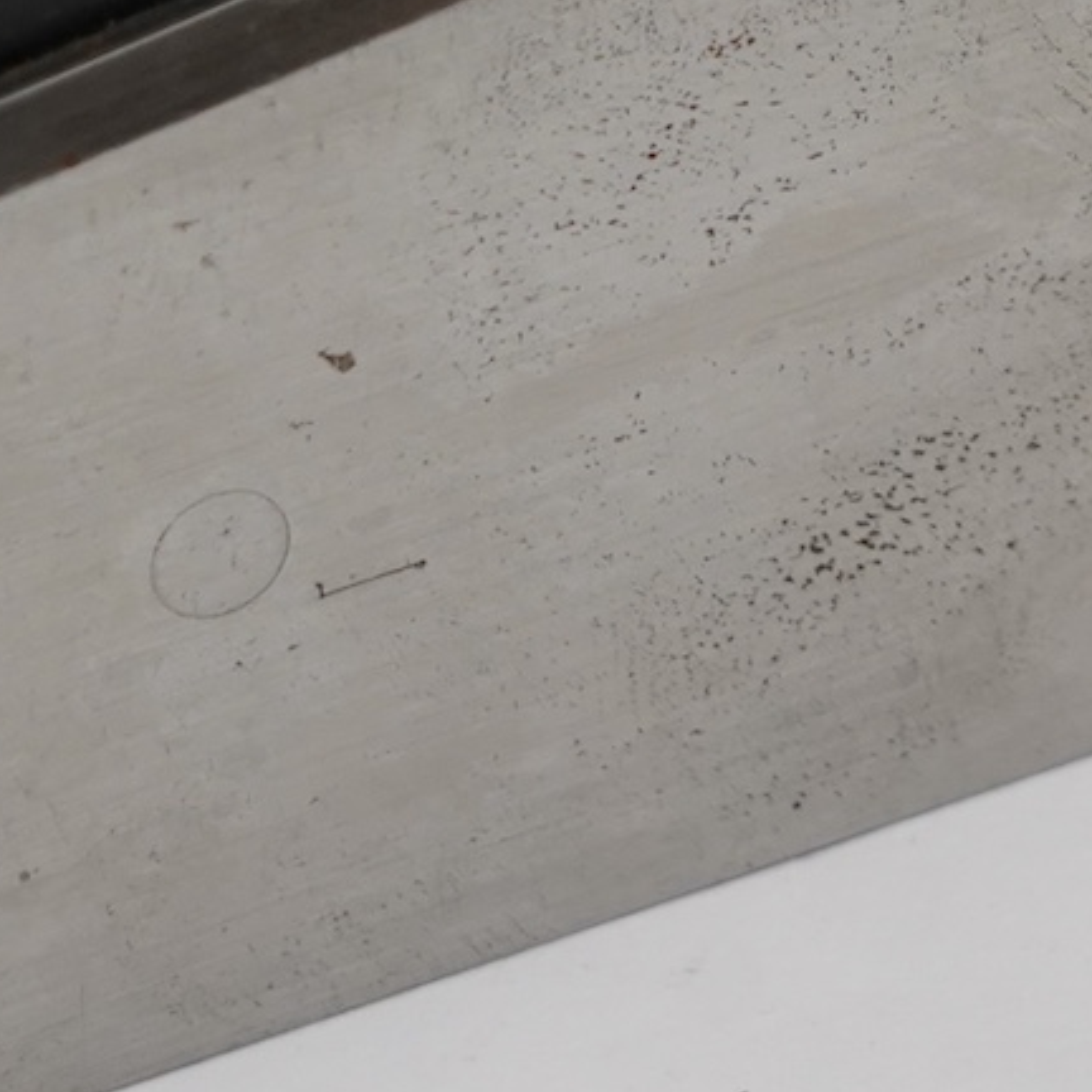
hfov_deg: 4.6
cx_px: 1285
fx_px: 13491
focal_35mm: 378
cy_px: -813
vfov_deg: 4.6
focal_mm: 70
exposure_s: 1/125
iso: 1250
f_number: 7.1
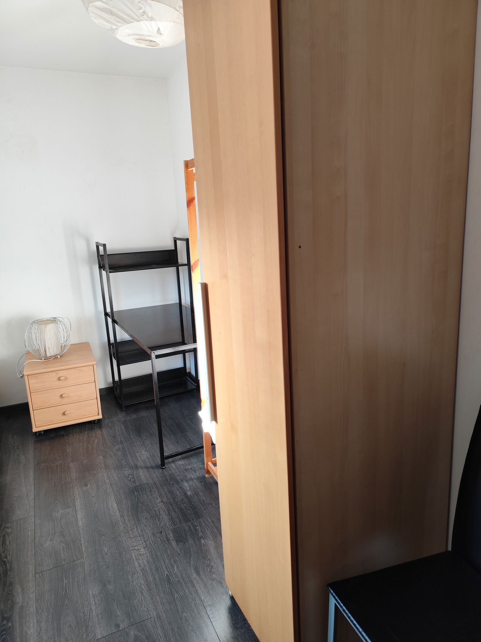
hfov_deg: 58.9
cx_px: 240
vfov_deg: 73.9
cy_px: 321
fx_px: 426
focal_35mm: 23
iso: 500
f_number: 1.65
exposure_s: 1/100
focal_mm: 6.14
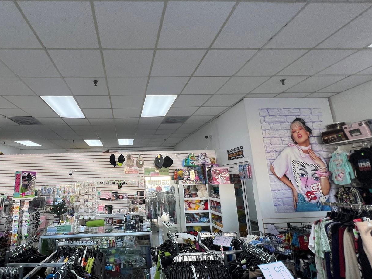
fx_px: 183
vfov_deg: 74.7
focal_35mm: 17
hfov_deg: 88.6
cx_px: 133
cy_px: 141
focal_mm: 1.57
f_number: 1.8
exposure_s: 1/120
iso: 100
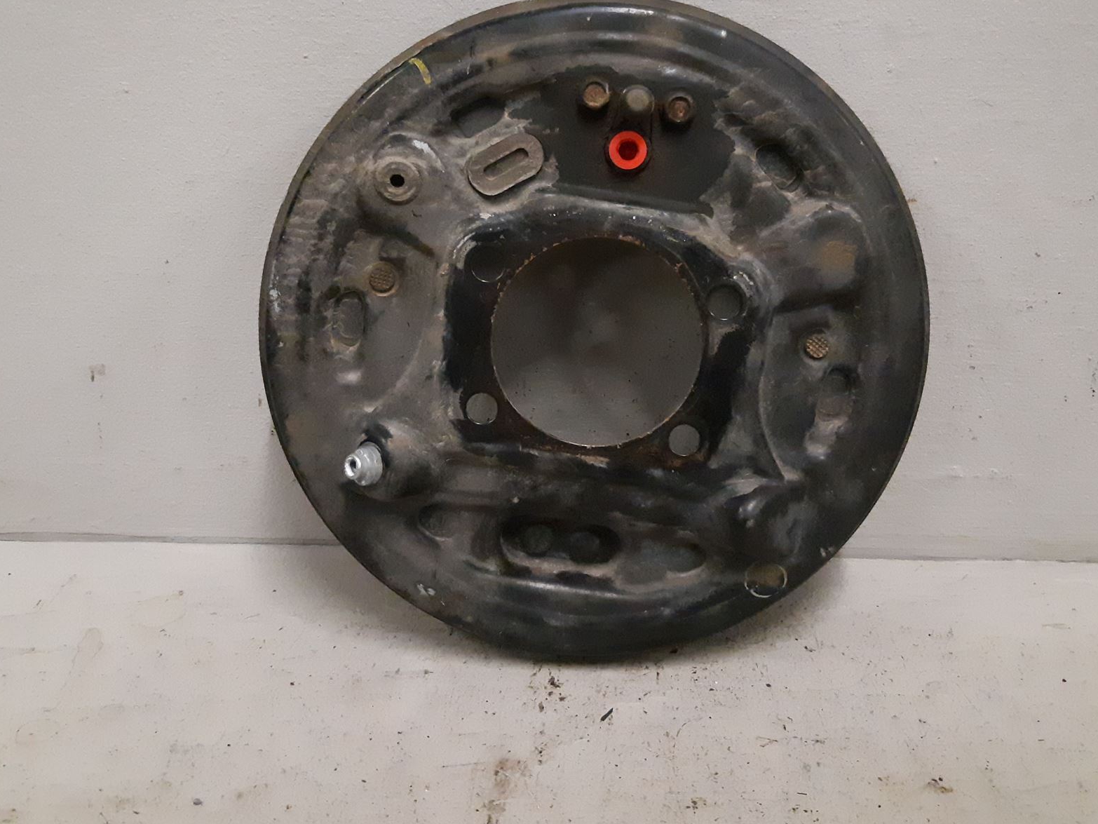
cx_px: 598
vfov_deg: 41.5
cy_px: 309
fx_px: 1079
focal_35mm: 34
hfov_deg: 53.9
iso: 800
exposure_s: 1/201
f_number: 1.7
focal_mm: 3.93
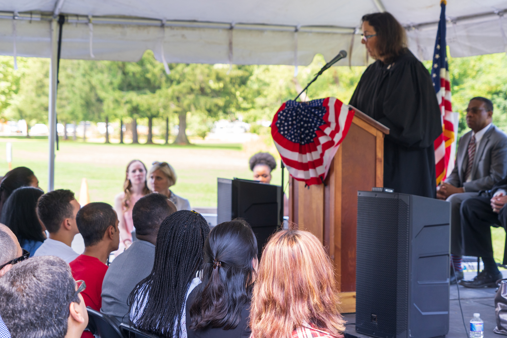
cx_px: 254
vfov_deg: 18.2
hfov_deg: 27.0
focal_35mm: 75
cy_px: 169
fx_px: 1056
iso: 800
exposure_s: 1/100
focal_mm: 75
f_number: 6.3
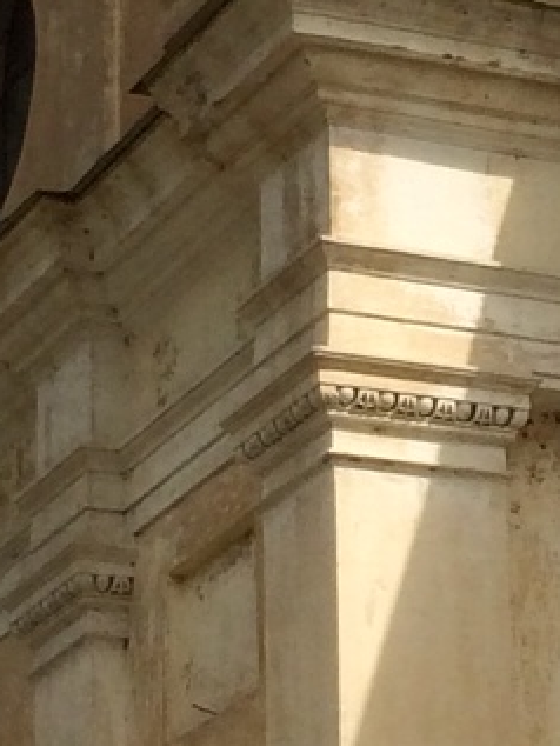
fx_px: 4182
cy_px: 560
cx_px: 511
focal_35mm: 194
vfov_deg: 10.2
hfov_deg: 7.6
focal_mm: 4.12
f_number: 2.2
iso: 40
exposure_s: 1/3731
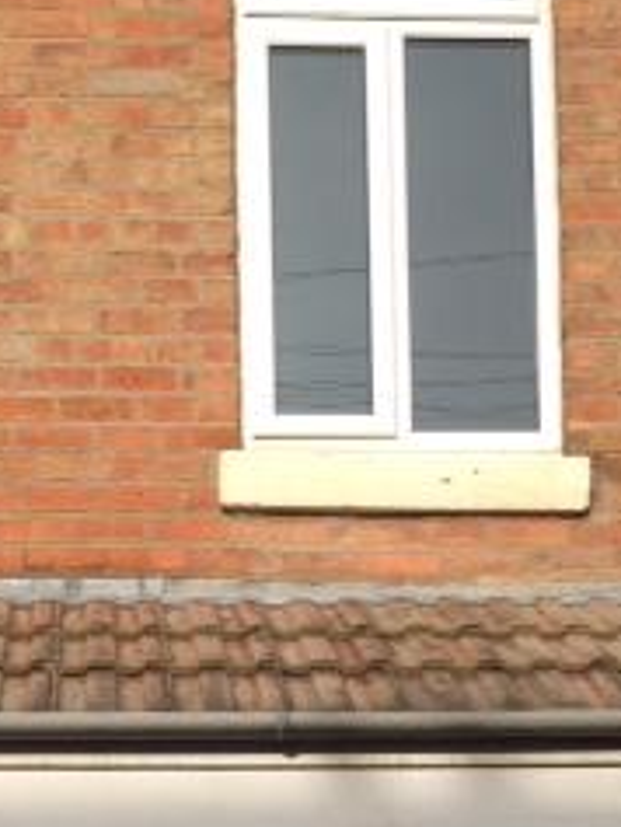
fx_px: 2127
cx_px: 199
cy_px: 1005
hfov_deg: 16.6
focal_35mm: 89
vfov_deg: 20.5
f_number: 2.4
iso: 50
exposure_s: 1/1063
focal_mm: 4.12
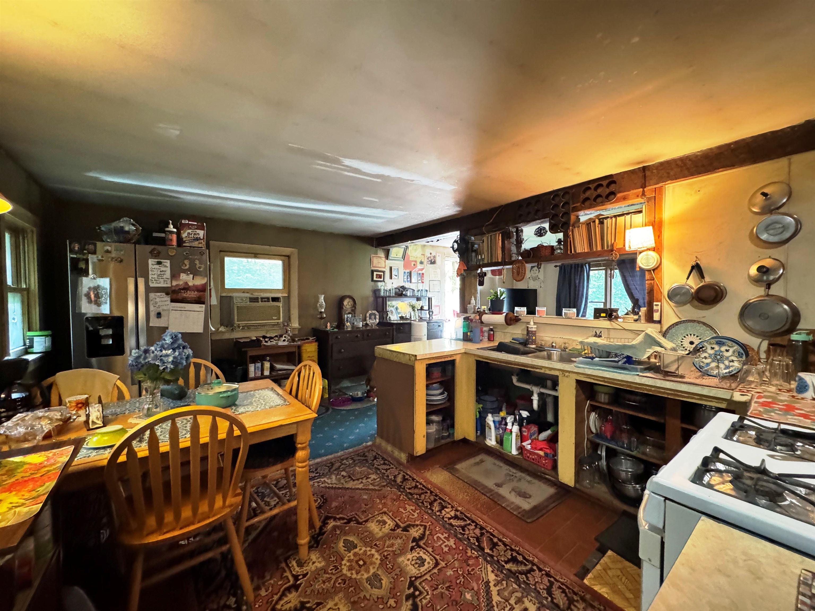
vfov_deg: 85.7
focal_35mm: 14
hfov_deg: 102.1
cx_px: 408
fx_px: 330
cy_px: 306
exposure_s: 1/60
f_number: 2.2
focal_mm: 2.22
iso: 1000
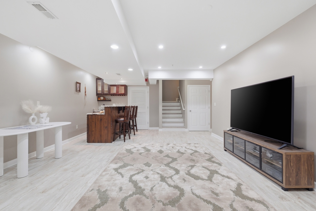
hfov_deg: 100.4
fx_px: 132
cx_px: 158
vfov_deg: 77.3
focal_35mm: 15
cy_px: 106
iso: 800
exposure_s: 1/240
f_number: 7.1
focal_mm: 10
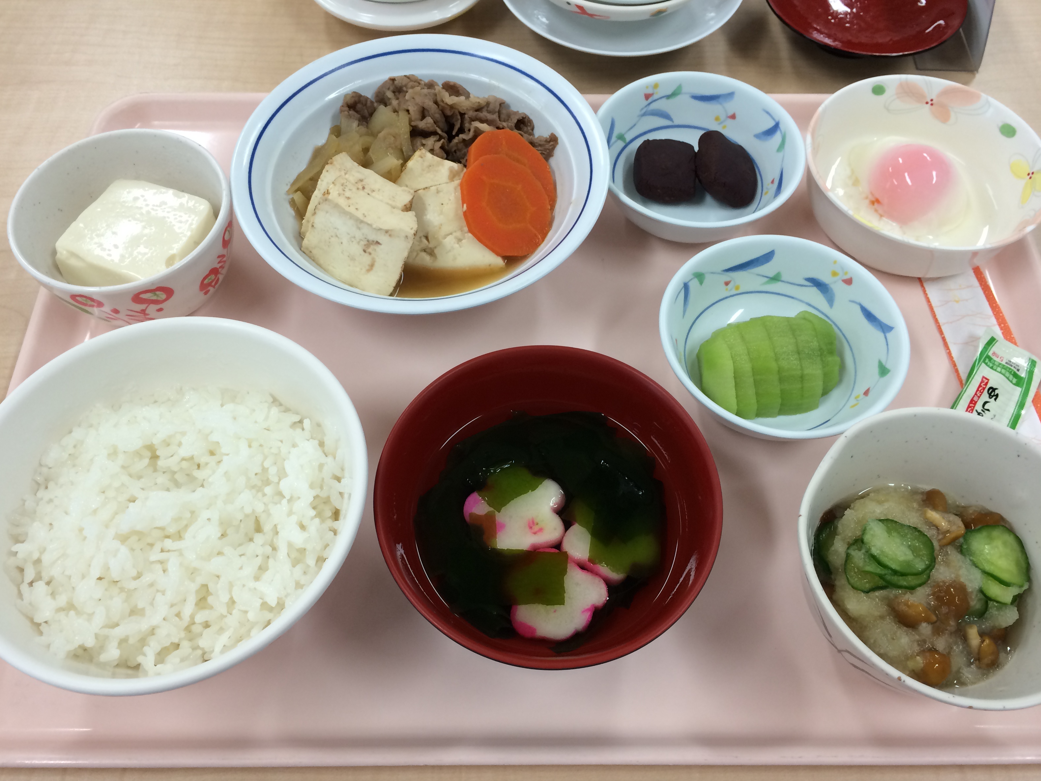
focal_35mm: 31
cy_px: 402
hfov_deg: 58.4
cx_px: 517
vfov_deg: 45.4
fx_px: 932
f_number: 2.2
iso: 40
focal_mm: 4.12
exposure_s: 1/40
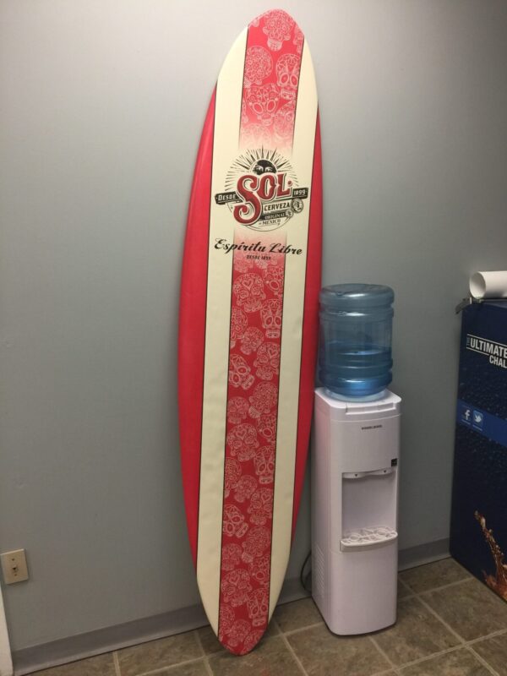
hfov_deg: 48.2
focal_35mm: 29
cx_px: 254
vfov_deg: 61.7
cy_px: 338
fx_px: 566
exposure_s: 1/15
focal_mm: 4.15
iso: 40
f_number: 2.2
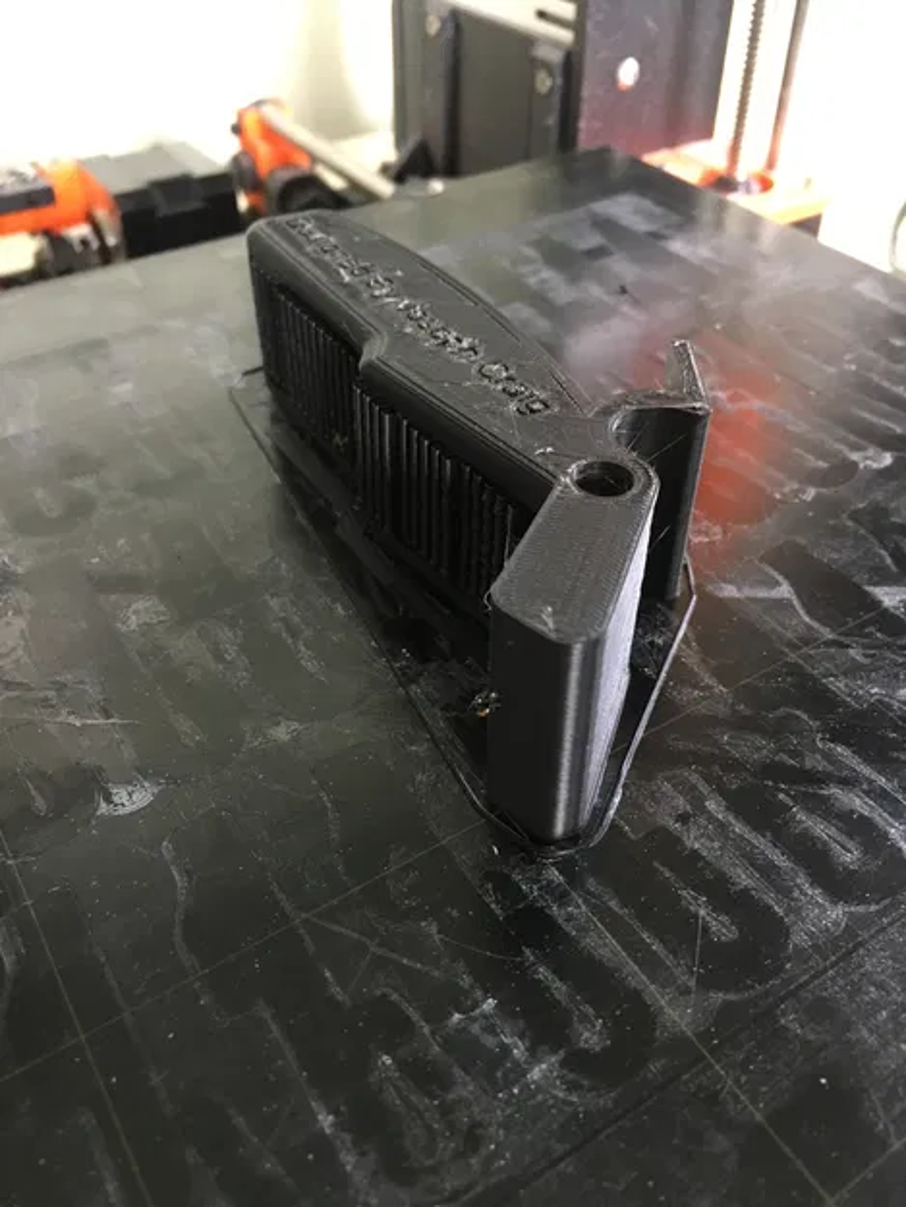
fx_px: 1012
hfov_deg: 48.2
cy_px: 604
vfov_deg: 61.7
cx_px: 453
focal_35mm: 29
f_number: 2.2
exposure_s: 1/24
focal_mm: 4.15
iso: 200
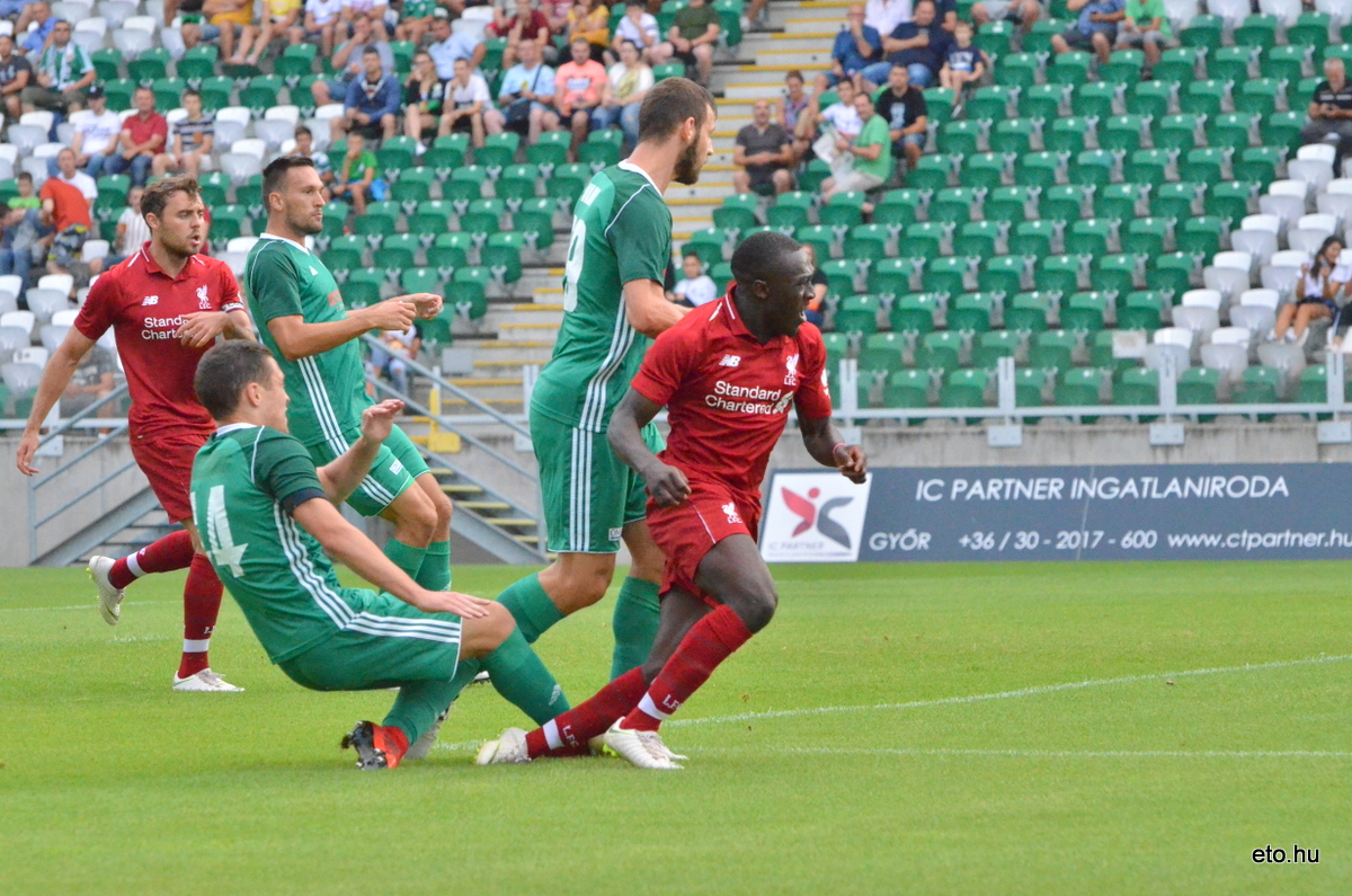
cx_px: 676
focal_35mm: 232
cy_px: 448
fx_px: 8714
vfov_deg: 5.9
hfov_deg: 8.9
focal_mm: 155
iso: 6400
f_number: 6.3
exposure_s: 1/4000
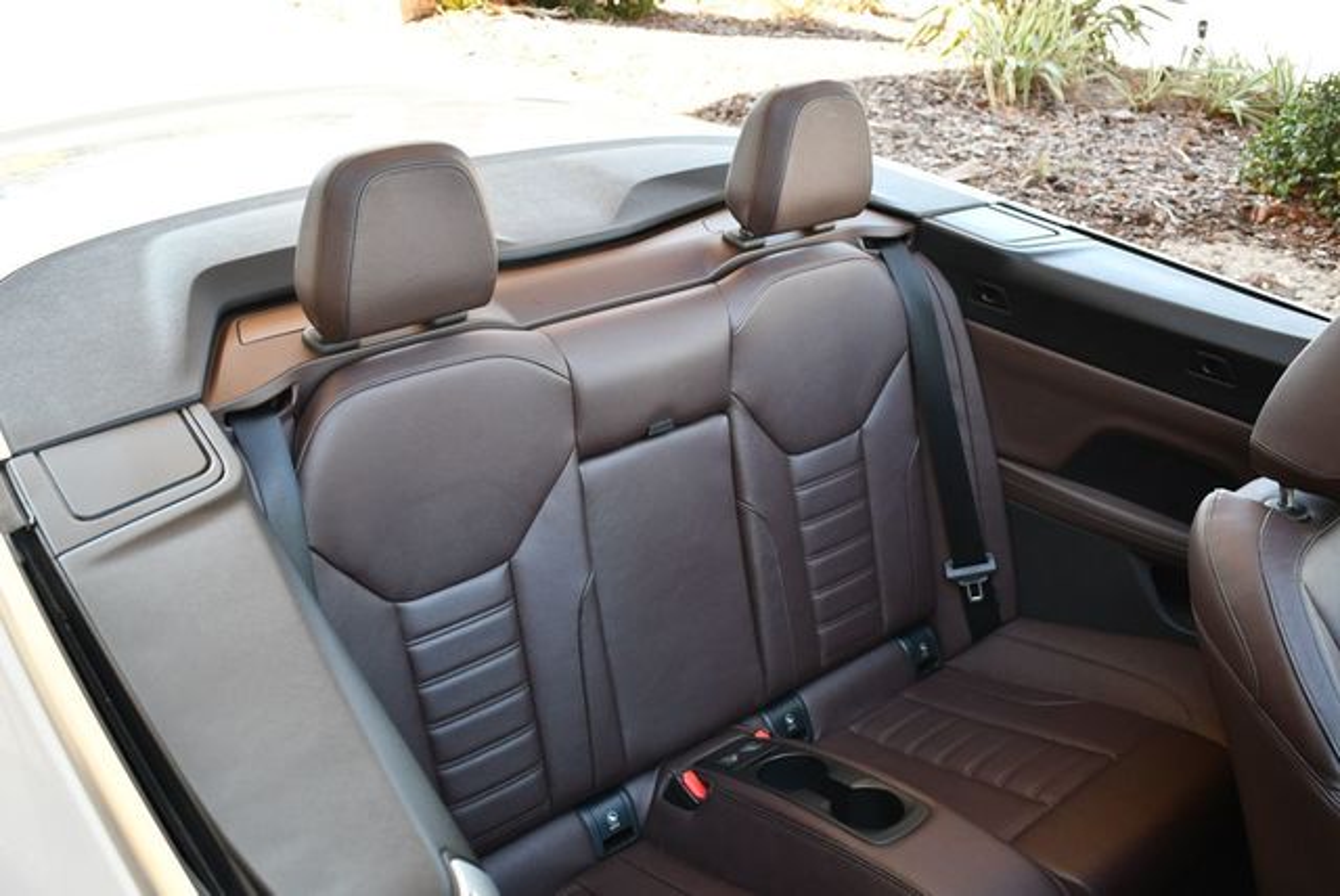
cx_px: 670
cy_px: 448
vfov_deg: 36.9
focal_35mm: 36
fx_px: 1341
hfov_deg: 53.1
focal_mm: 18
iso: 560
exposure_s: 1/250
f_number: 3.5
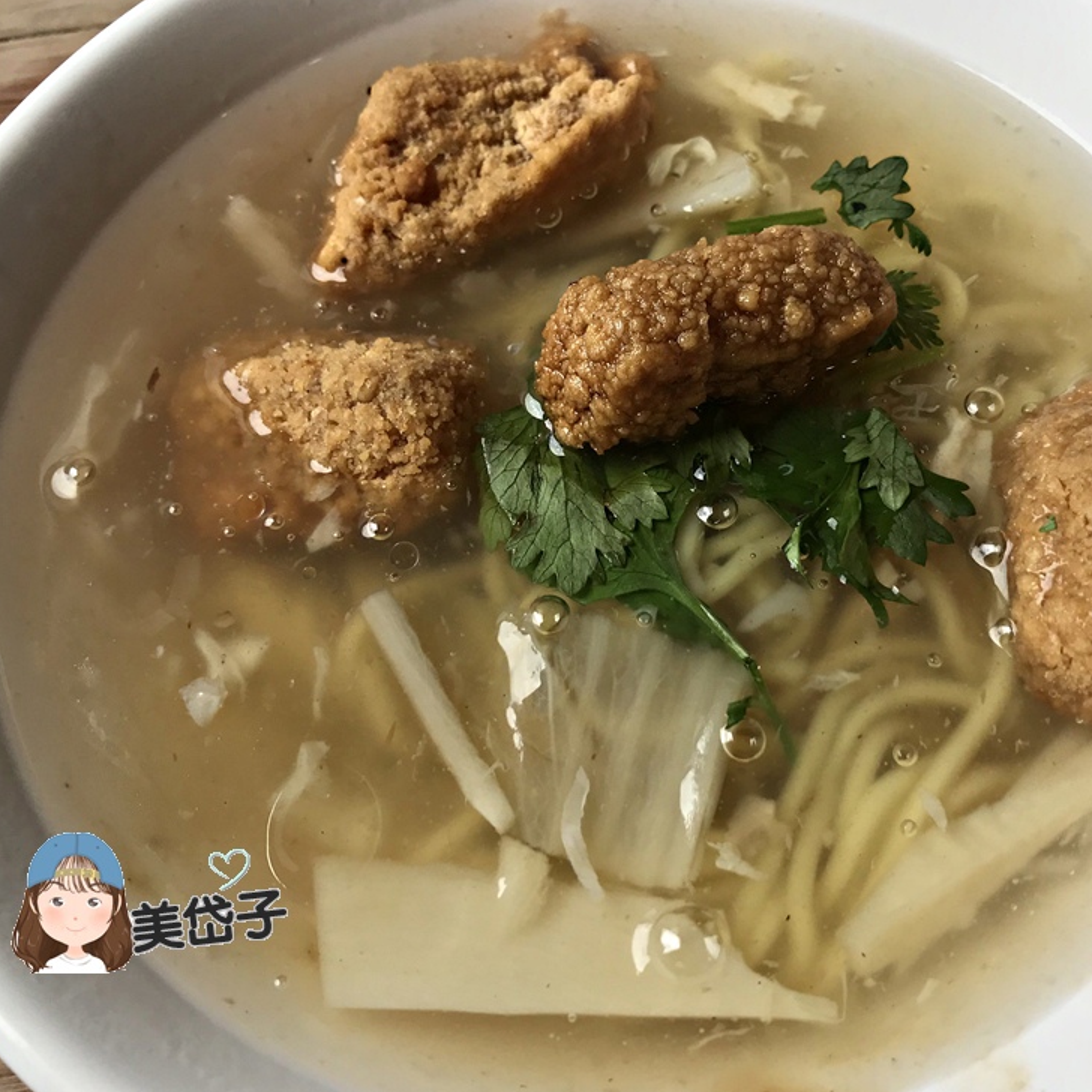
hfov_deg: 48.2
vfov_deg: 48.4
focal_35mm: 34
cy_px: 537
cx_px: 640
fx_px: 1213
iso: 20
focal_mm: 3.99
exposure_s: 1/270
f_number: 1.8
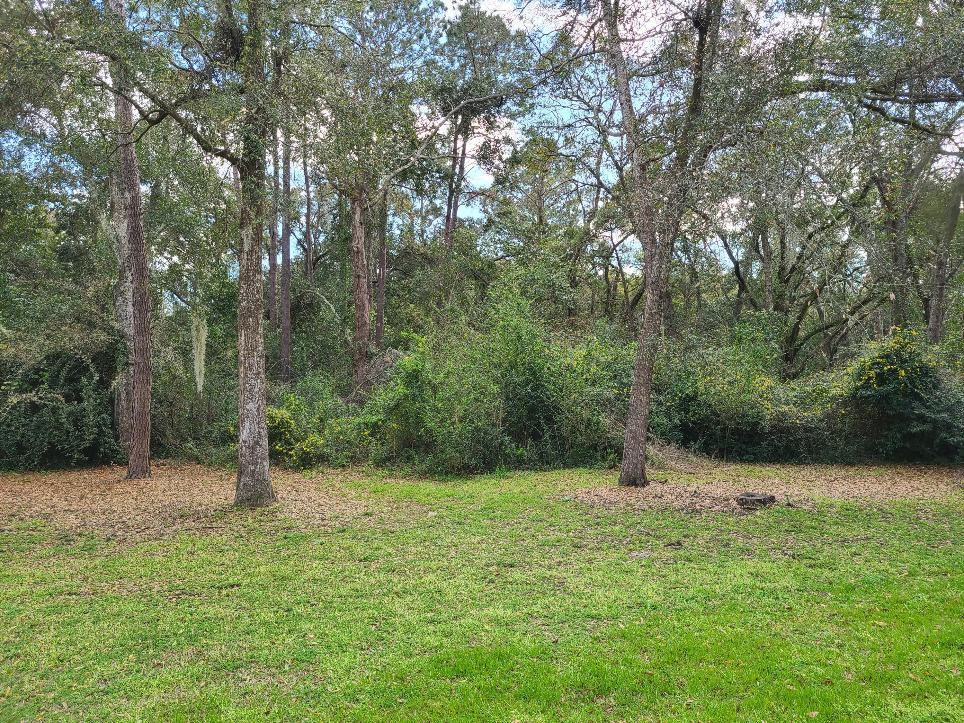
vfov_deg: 53.1
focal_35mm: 26
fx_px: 724
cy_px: 362
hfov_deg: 67.3
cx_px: 482
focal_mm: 5.4
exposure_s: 1/237
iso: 40
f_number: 1.8
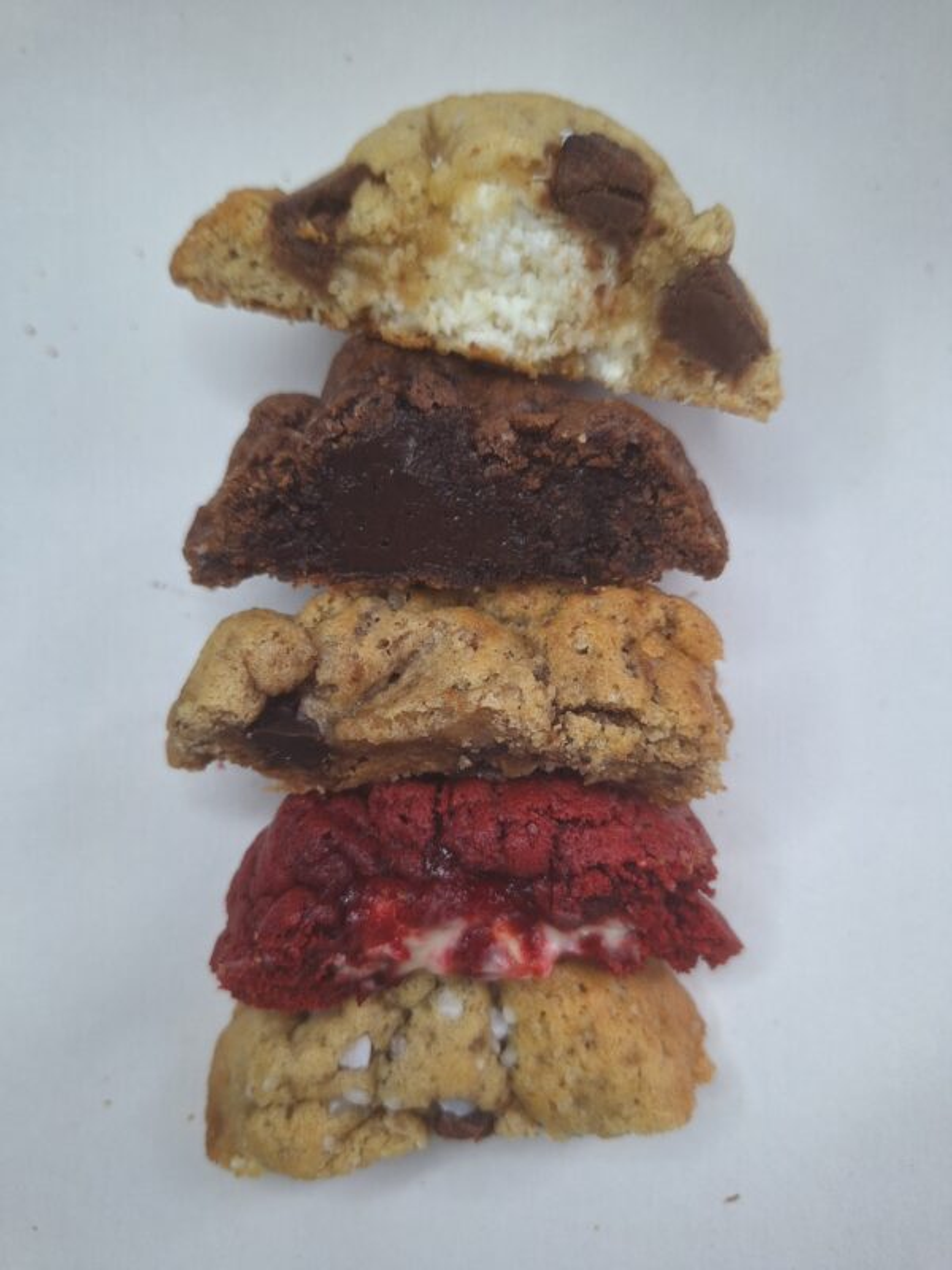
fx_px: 843
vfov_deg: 73.9
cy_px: 635
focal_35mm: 23
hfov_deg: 58.9
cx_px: 476
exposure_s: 1/50
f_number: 1.8
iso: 125
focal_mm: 5.54
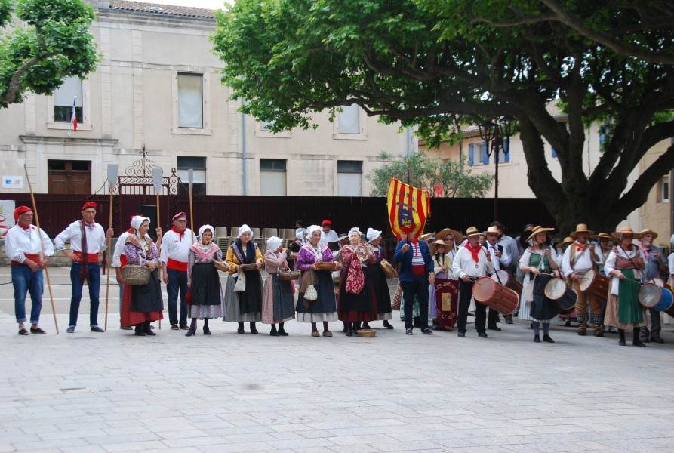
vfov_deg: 23.9
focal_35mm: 57
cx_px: 337
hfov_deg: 35.0
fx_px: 1070
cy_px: 226
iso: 400
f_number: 9
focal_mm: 38
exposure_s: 1/320
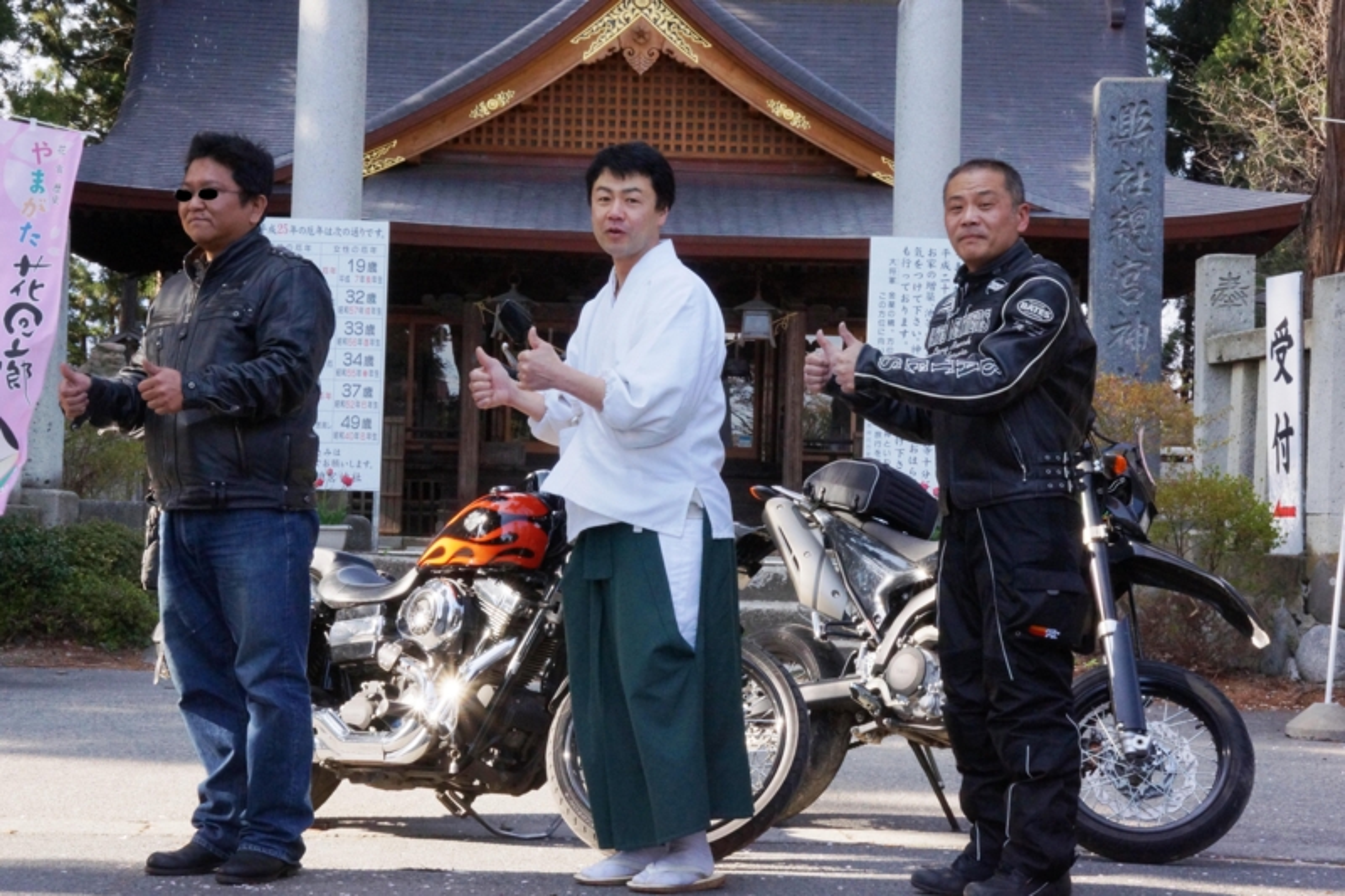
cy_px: 448
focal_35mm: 81
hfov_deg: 25.1
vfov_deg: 16.8
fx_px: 3025
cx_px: 672
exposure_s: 1/100
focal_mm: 54
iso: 1250
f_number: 25
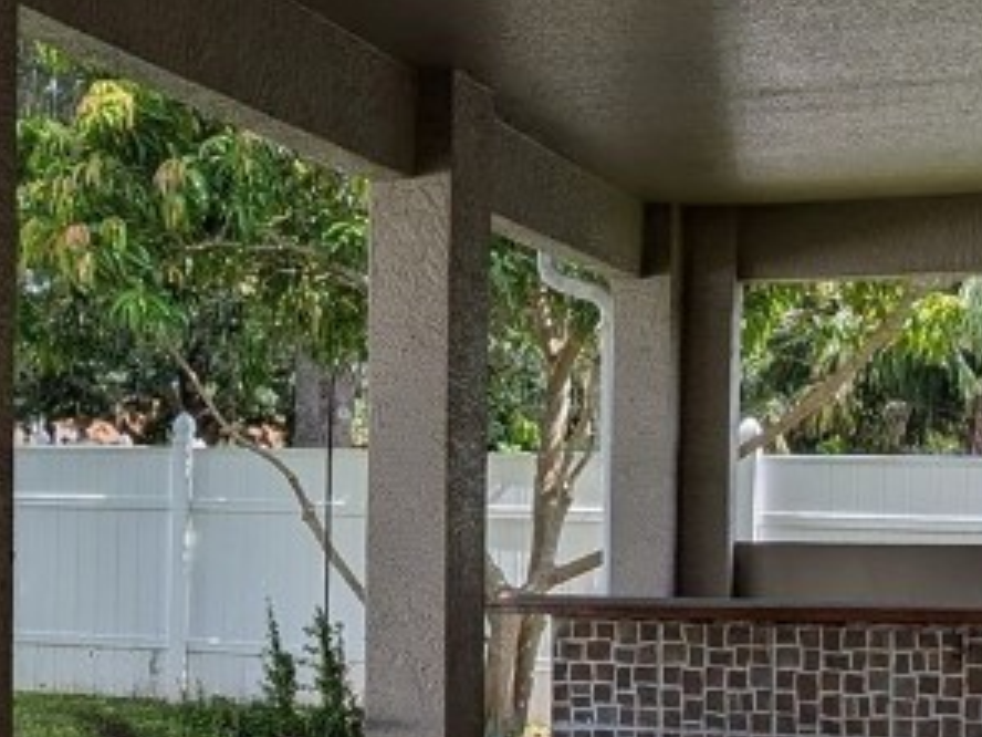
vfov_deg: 17.7
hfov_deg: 22.7
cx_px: 23
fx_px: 2355
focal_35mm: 83
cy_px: 521
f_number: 1.7
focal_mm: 4.53
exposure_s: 1/1088
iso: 28
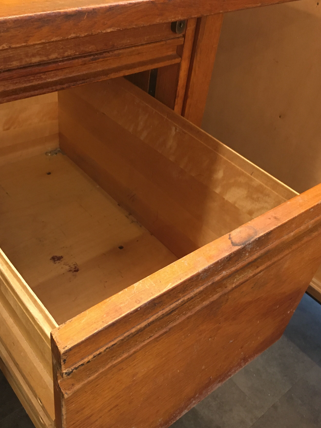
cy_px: 227
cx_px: 139
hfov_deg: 40.6
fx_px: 433
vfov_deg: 52.6
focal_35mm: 35
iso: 200
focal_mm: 4.15
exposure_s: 1/20
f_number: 2.2
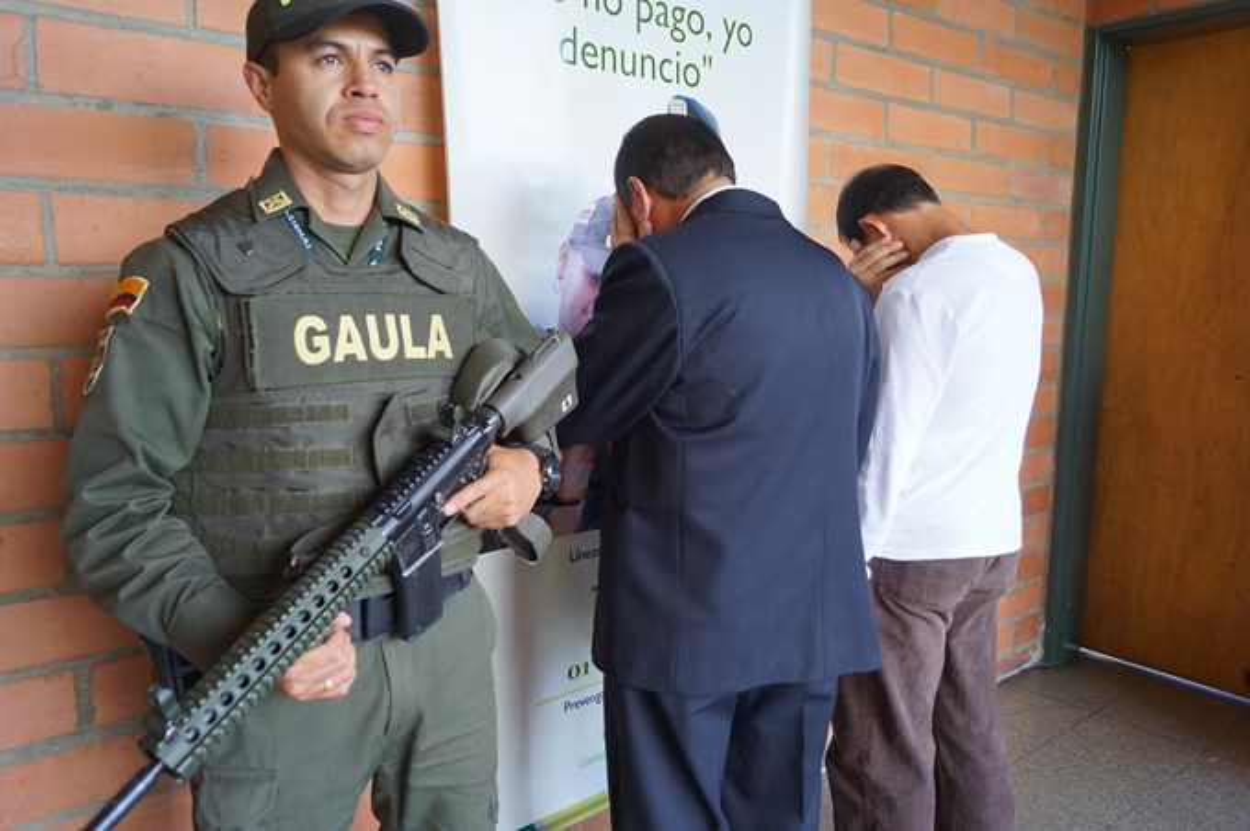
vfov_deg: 47.8
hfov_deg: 67.4
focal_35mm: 27
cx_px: 625
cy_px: 416
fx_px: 937
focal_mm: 18
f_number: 4
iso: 500
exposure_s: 1/160
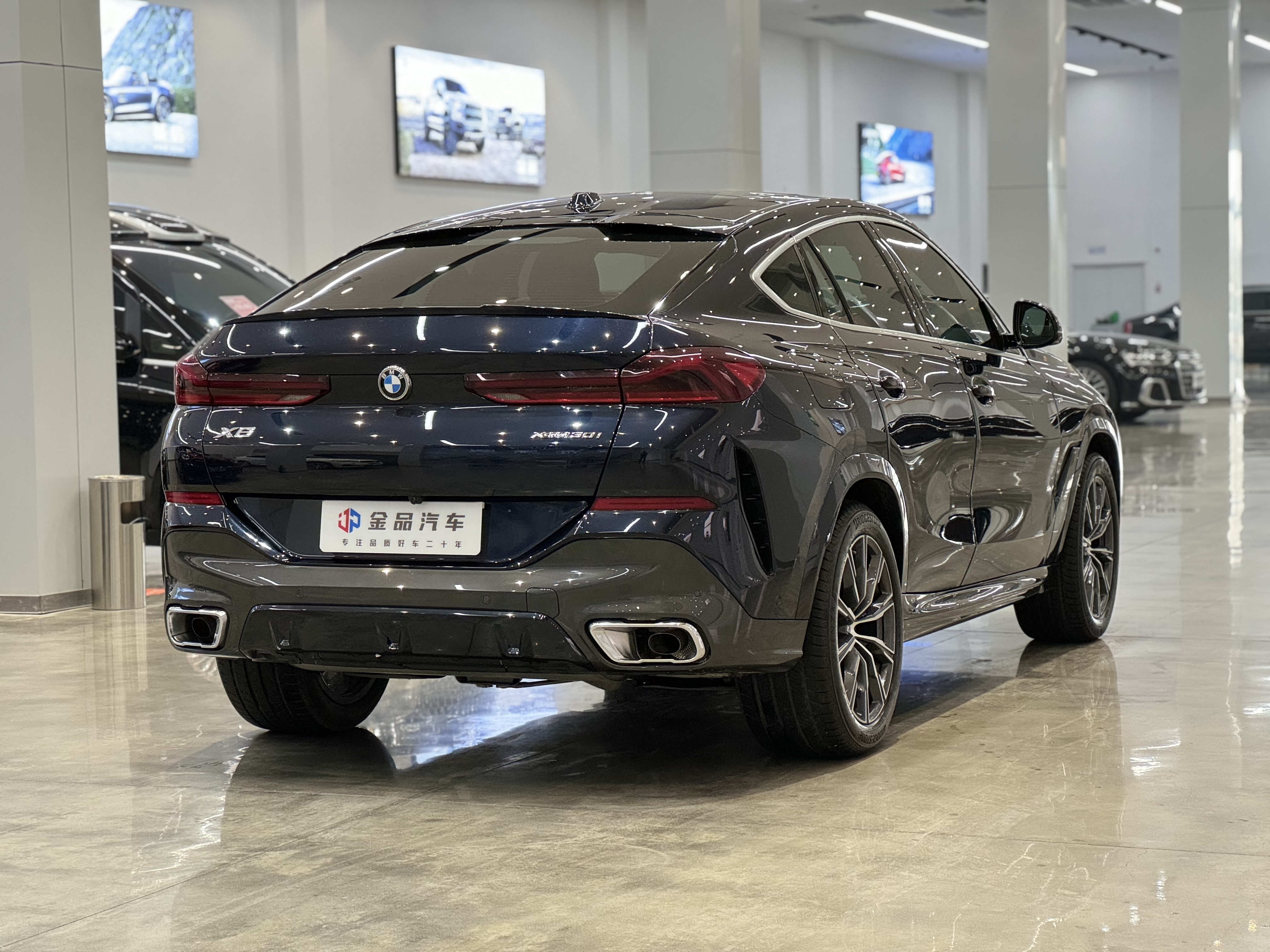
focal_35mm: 77
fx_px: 2825
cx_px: 635
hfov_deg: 25.3
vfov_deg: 19.1
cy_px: 476
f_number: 2.8
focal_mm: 9
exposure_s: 1/50
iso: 200
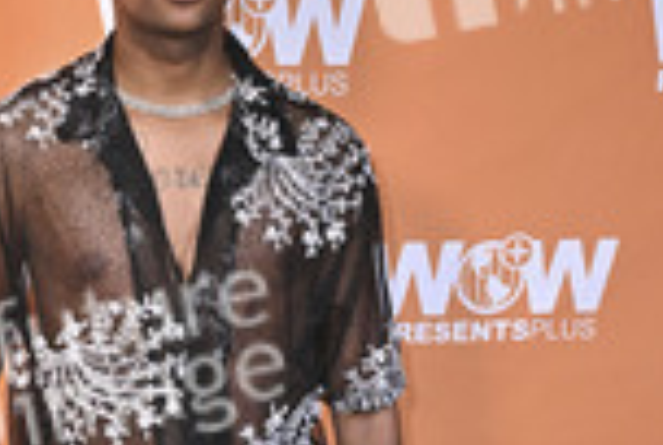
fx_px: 1550
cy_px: 593
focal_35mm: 84
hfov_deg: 24.0
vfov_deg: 15.5
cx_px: 188
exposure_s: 1/200
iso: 1600
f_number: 7.1
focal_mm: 32
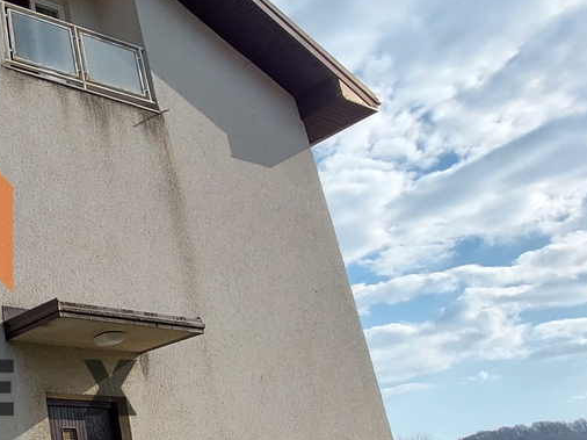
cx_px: -129
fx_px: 627
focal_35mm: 37
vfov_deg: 38.2
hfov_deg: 37.2
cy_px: 297
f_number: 2.2
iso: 50
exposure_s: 1/1066
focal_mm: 1.74
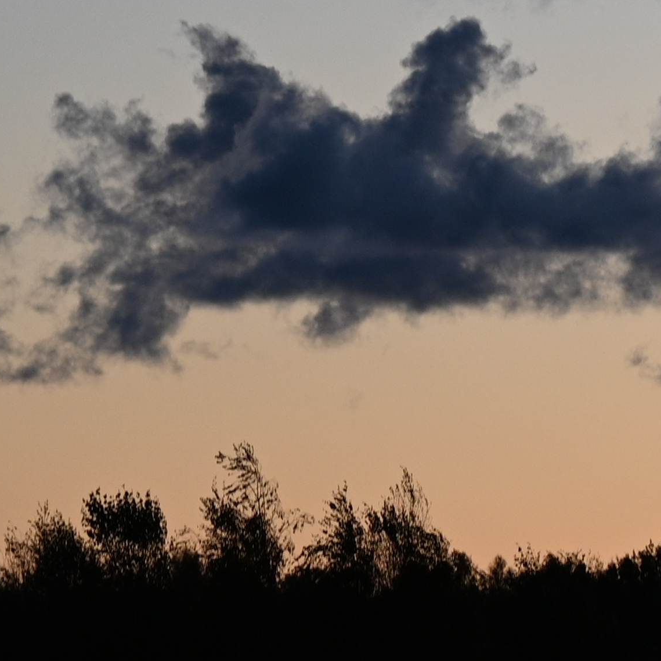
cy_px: 200
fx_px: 11688
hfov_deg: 3.2
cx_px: 1034
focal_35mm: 541
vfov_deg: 3.2
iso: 320
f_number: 4
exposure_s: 1/100
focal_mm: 120
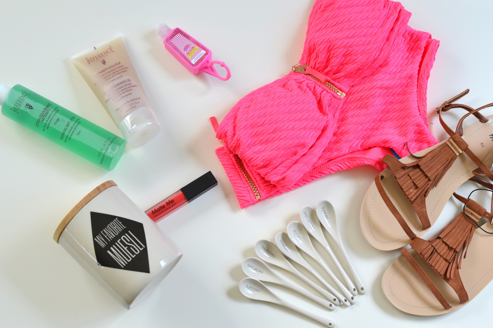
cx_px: 246
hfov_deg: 37.9
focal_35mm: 52
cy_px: 164
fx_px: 719
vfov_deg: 25.7
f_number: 5.6
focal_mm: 35
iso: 200
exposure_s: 1/125
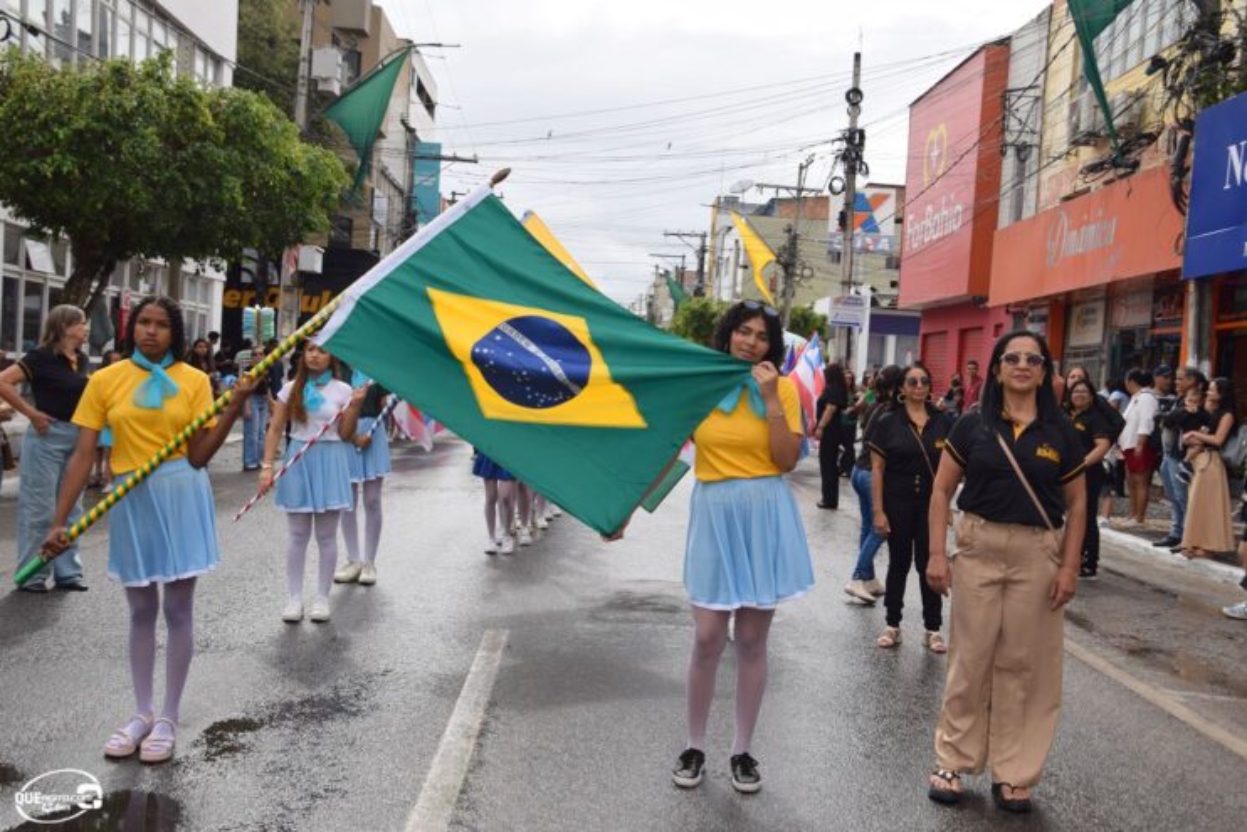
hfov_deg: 49.5
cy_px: 416
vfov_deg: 34.2
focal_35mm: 39
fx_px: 1351
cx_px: 624
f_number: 8
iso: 100
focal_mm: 26
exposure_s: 1/200
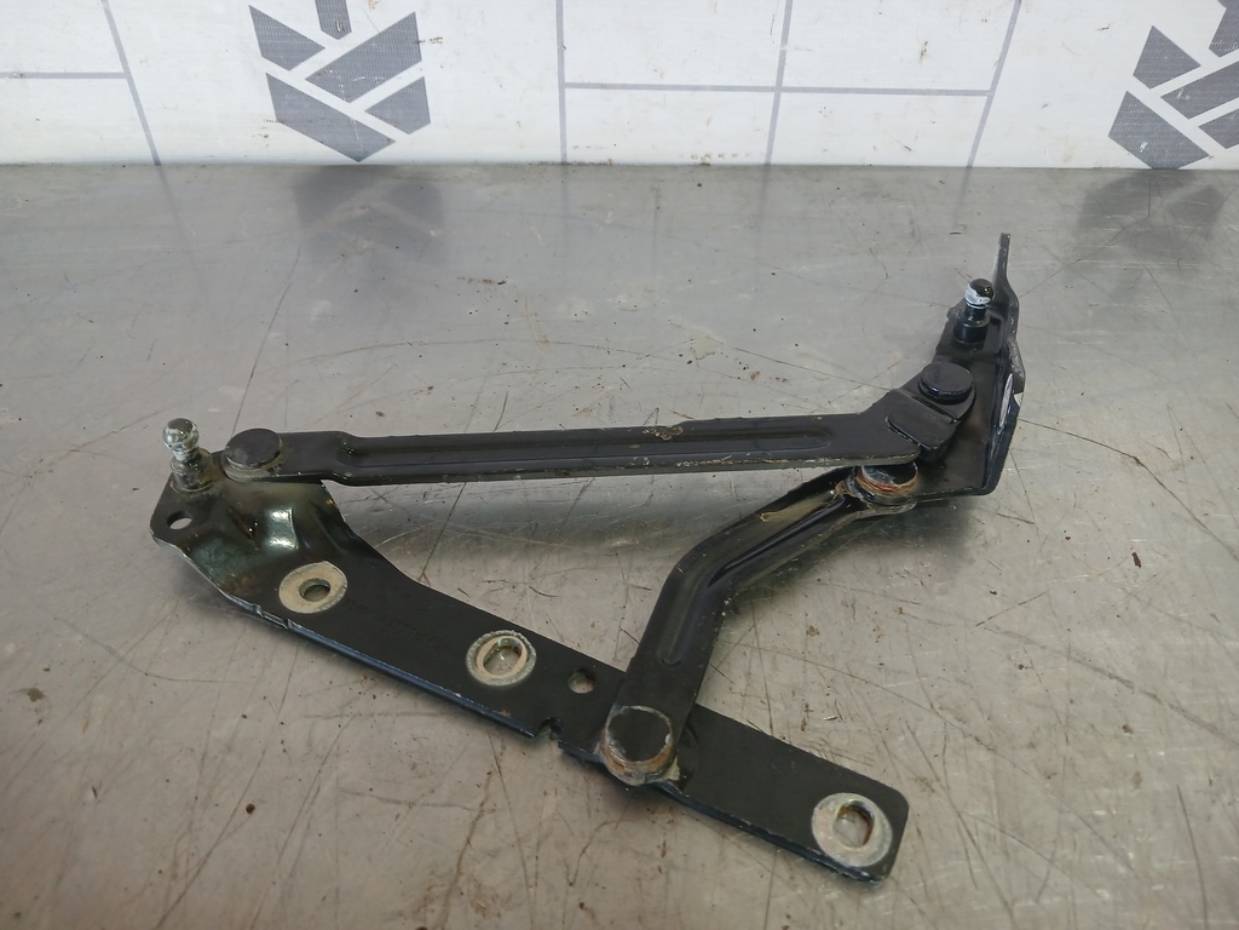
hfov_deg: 65.3
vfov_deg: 51.4
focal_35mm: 27
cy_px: 465
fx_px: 966
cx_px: 620
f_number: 1.8
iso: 125
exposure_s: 1/50
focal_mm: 4
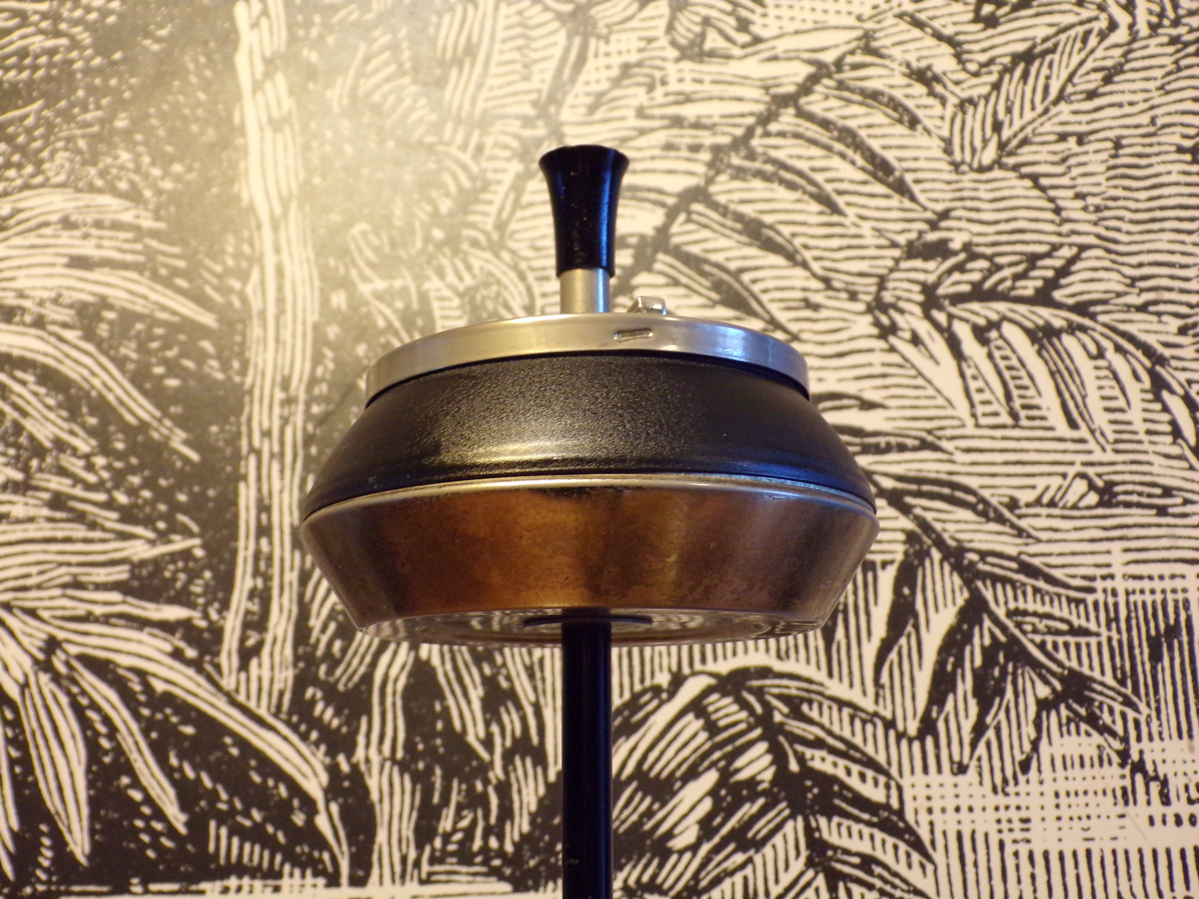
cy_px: 450
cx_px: 600
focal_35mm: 37
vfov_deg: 38.7
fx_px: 1282
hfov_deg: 50.1
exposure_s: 1/12
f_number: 3.3
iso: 400
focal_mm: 6.6
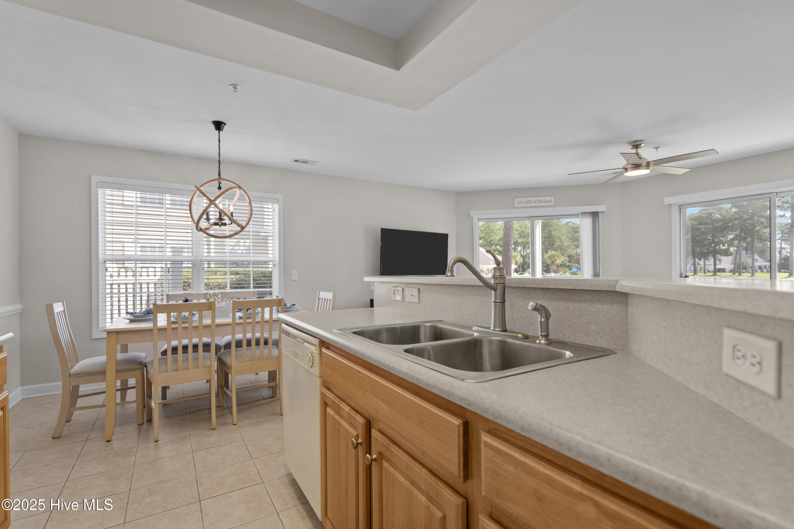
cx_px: 397
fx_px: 353
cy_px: 264
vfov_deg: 73.7
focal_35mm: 16
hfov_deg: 96.7
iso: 400
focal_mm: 16
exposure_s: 1/25
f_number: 4
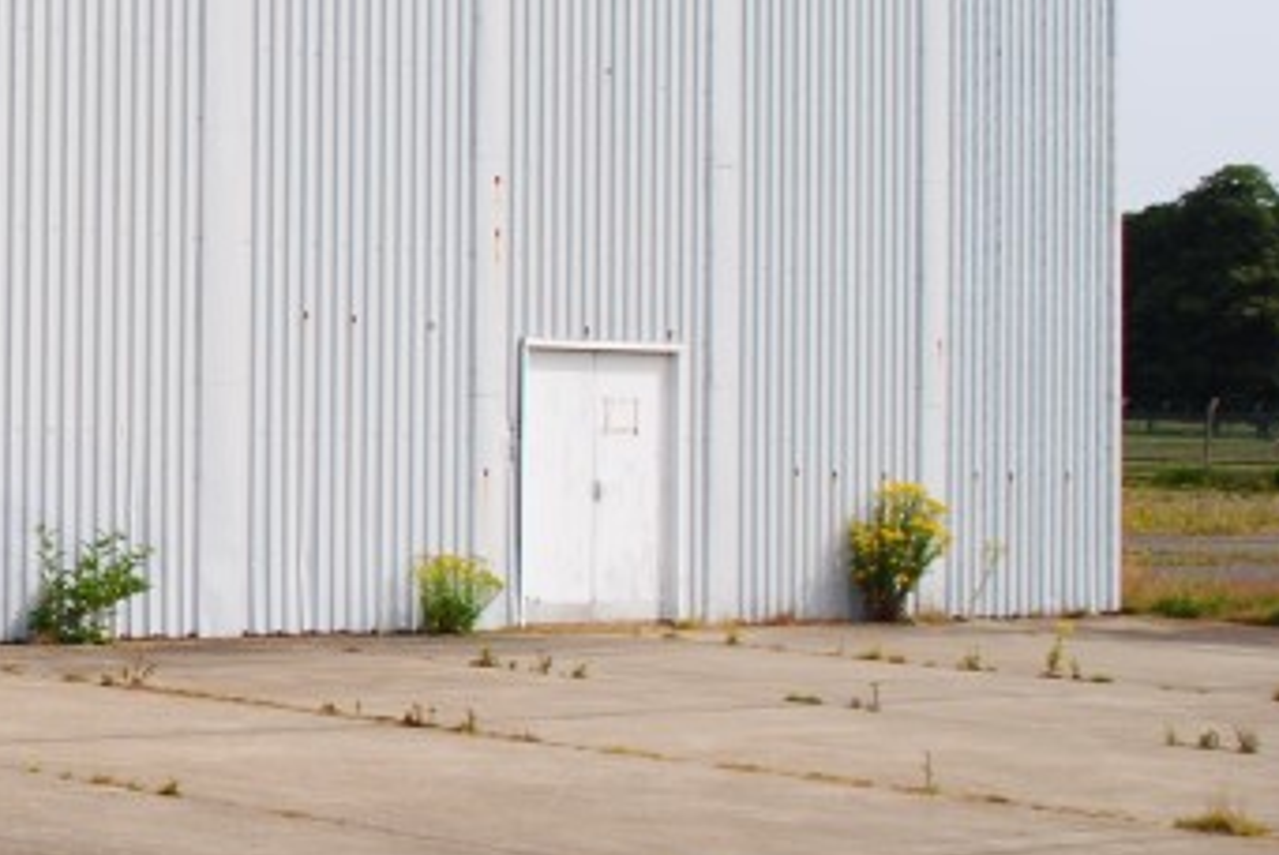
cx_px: -589
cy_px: 321
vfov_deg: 12.7
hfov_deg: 17.2
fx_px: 3840
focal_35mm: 108
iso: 125
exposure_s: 1/250
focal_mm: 24
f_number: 10
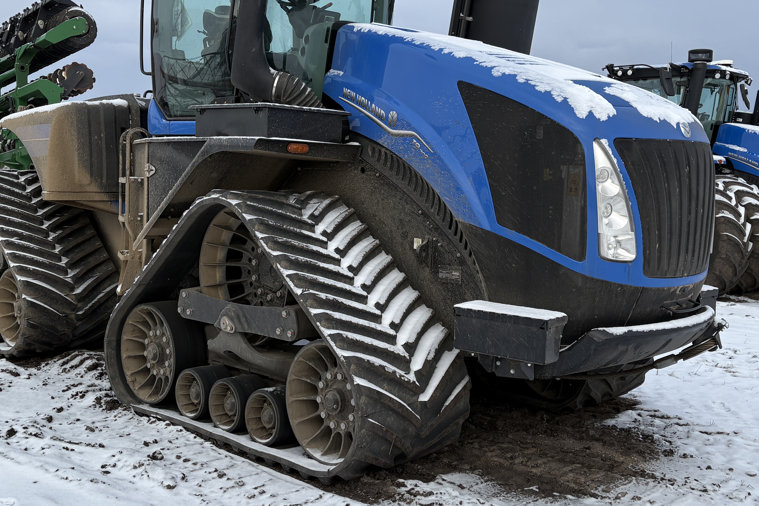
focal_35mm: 43
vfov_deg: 31.1
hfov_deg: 45.4
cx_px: 373
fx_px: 907
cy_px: 218
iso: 50
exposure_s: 1/1287
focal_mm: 5.96
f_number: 1.6
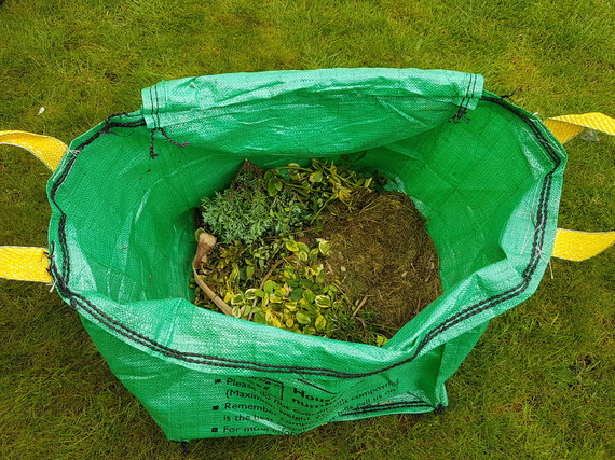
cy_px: 230
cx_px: 308
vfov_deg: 53.0
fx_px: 462
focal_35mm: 26
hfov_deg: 67.3
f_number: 1.7
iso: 40
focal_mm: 4.2
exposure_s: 1/380
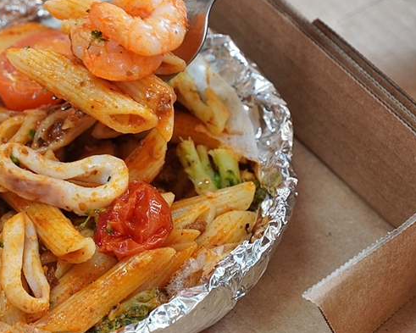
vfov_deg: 7.9
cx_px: 109
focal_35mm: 195
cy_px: 123
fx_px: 2401
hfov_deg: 9.9
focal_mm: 80
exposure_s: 1/25
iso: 1000
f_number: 5.6
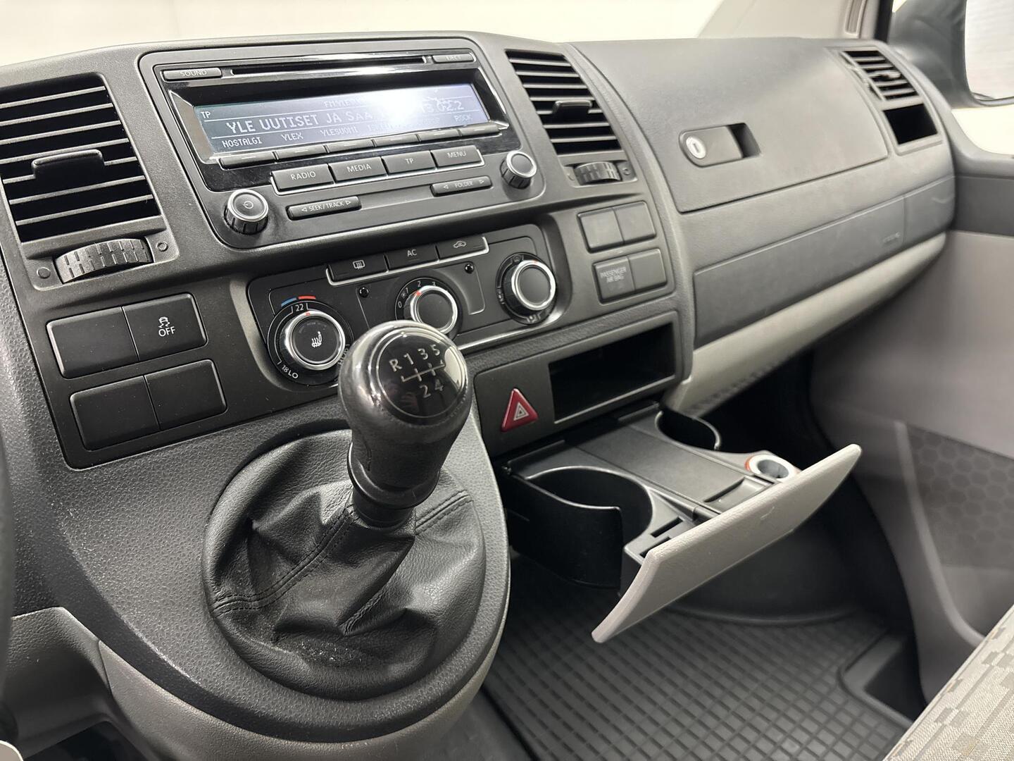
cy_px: 380
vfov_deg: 53.1
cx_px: 507
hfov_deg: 67.3
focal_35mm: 26
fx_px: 762
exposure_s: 1/42
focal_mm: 5.96
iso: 500
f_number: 1.6
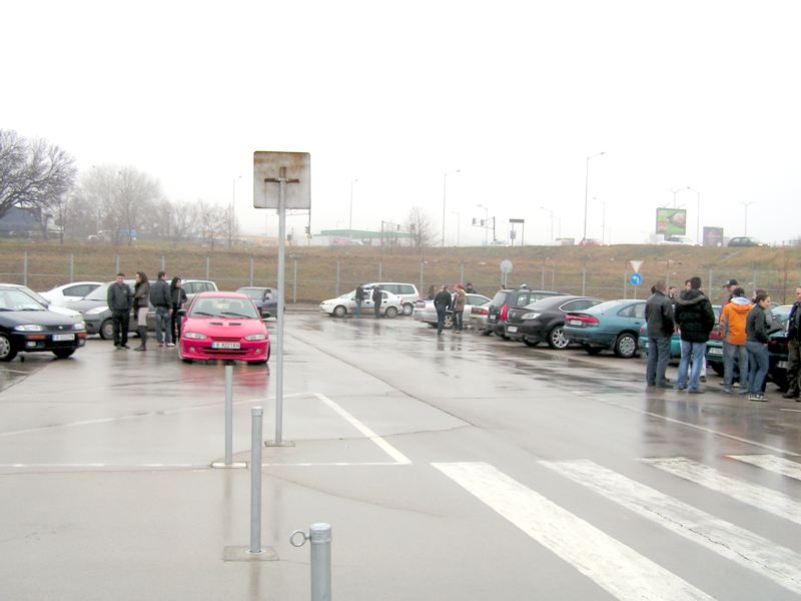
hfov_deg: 49.0
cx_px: 400
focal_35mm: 38
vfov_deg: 37.7
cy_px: 300
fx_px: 879
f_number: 4
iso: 50
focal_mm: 6.3
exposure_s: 1/60
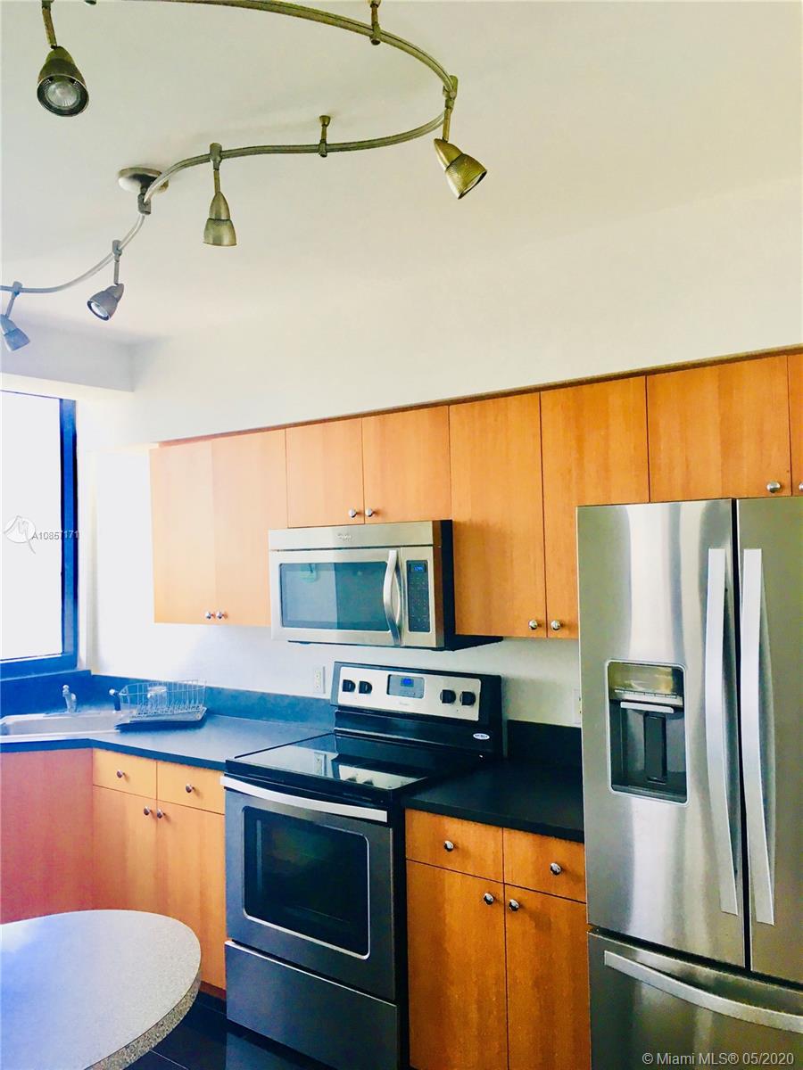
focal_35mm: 29
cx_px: 402
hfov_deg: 48.2
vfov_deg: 61.7
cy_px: 535
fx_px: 897
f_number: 2.2
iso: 25
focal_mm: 4.15
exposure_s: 1/30
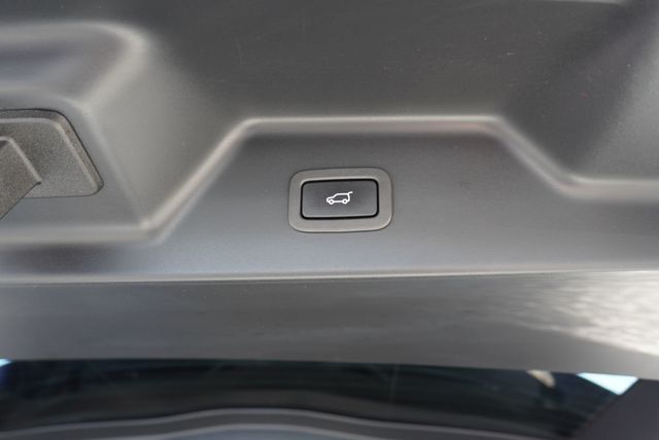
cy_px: 220
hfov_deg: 64.5
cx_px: 330
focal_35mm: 28
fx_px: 522
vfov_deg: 45.8
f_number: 4
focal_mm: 19
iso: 250
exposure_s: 1/60
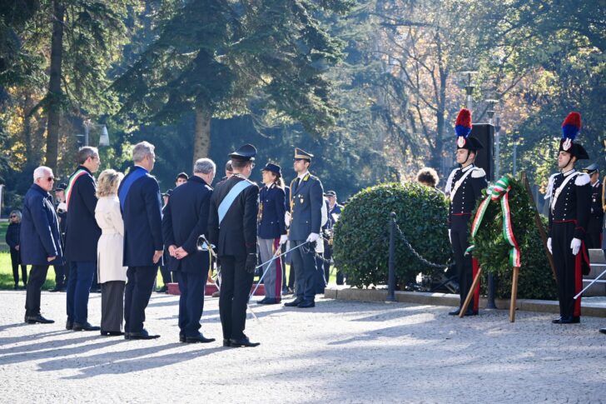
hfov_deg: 16.5
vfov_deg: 11.0
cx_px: 303
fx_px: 2095
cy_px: 202
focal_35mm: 124
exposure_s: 1/125
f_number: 5.3
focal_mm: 83
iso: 100
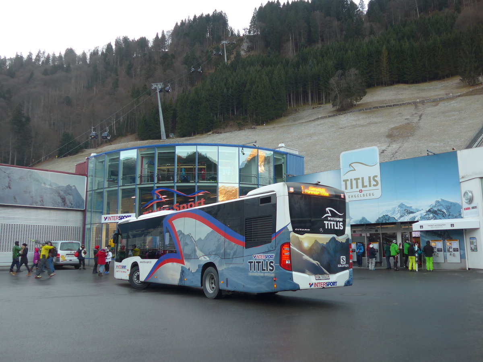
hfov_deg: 61.7
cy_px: 181
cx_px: 242
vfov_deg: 48.2
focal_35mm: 29
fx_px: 405
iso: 80
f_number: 2.2
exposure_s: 1/100
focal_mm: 6
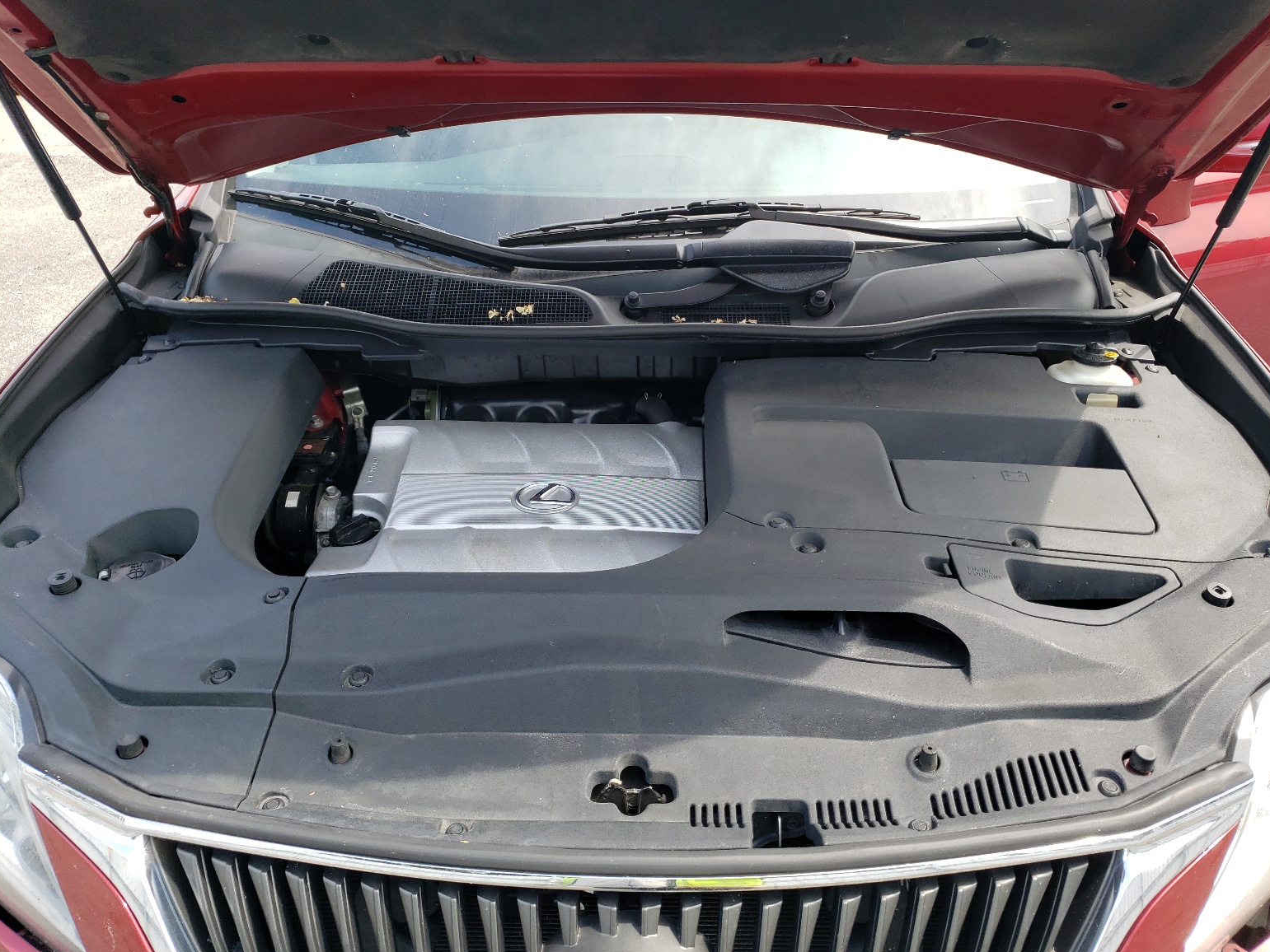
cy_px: 468
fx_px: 991
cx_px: 655
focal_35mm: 27
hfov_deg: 65.3
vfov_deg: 51.4
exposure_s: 1/625
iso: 50
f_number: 1.5
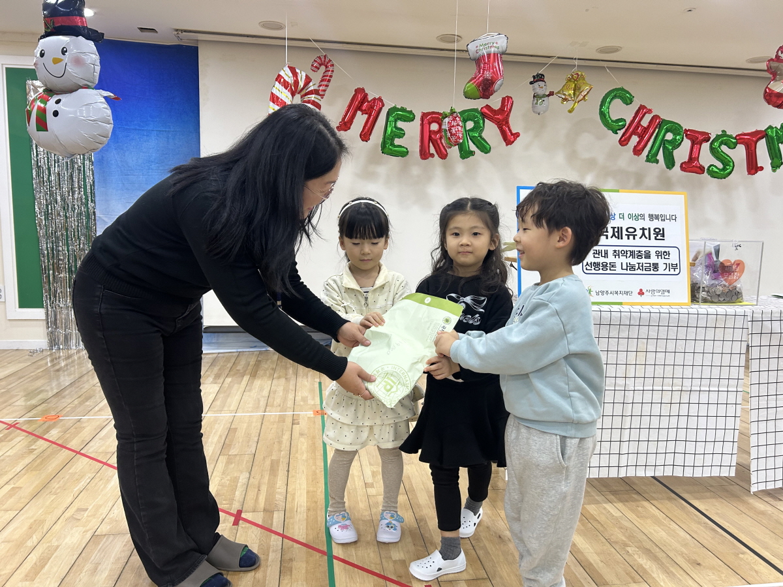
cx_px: 392
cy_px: 294
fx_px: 588
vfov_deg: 53.1
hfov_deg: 67.3
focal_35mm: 26
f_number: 1.5
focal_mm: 5.7
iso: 125
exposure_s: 1/120
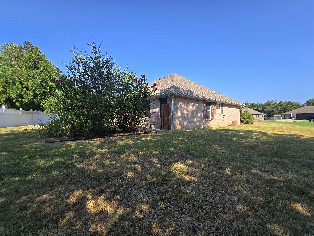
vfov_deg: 89.9
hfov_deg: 106.2
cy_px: 118
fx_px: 118
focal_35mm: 13
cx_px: 157
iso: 50
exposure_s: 1/924
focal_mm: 2.2
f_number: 2.2
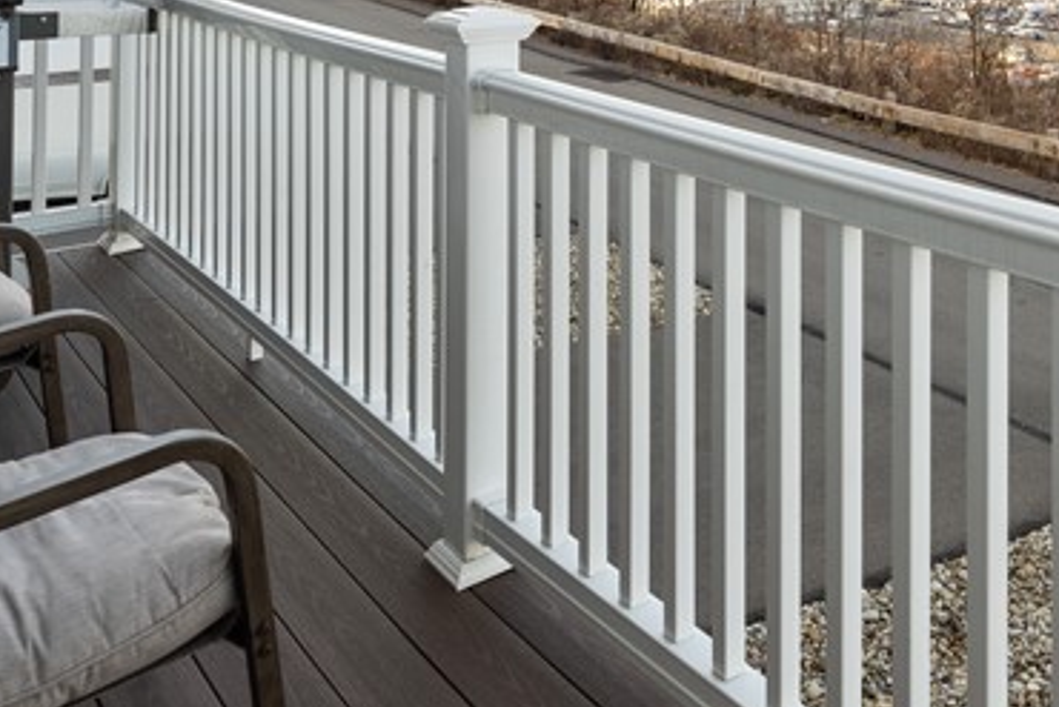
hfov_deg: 41.4
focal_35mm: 44
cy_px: -114
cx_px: 927
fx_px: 1295
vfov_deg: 27.3
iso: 125
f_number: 4.5
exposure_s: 1/80
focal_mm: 15
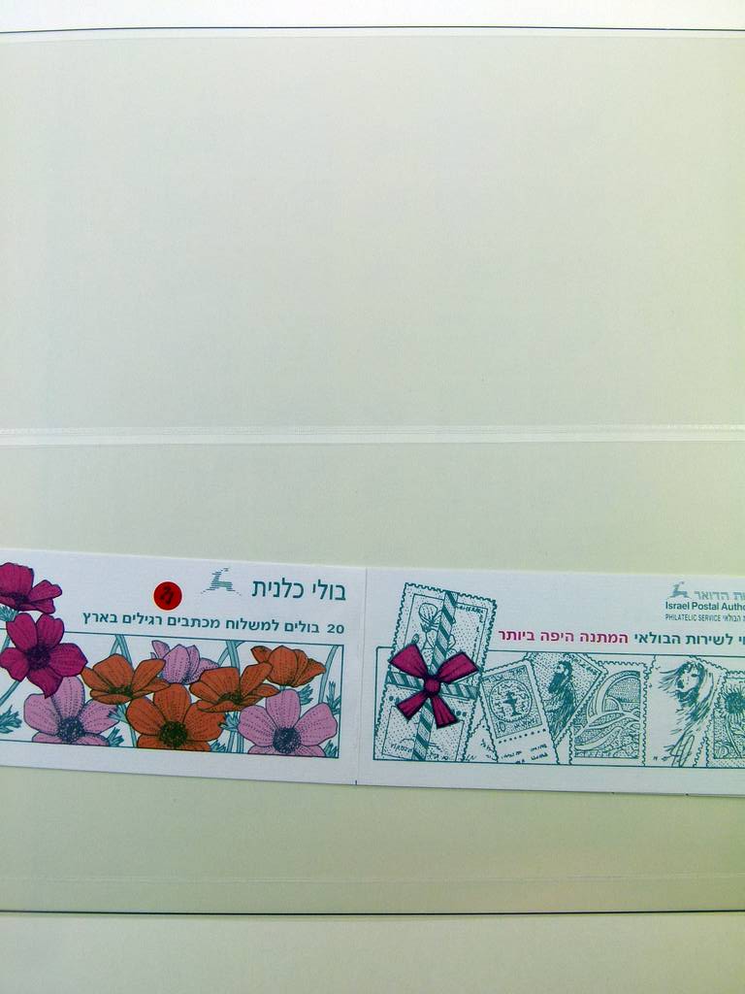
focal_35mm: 41
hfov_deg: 35.1
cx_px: 372
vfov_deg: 45.8
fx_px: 1177
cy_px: 497
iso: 100
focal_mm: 7.4
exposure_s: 1/125
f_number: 4
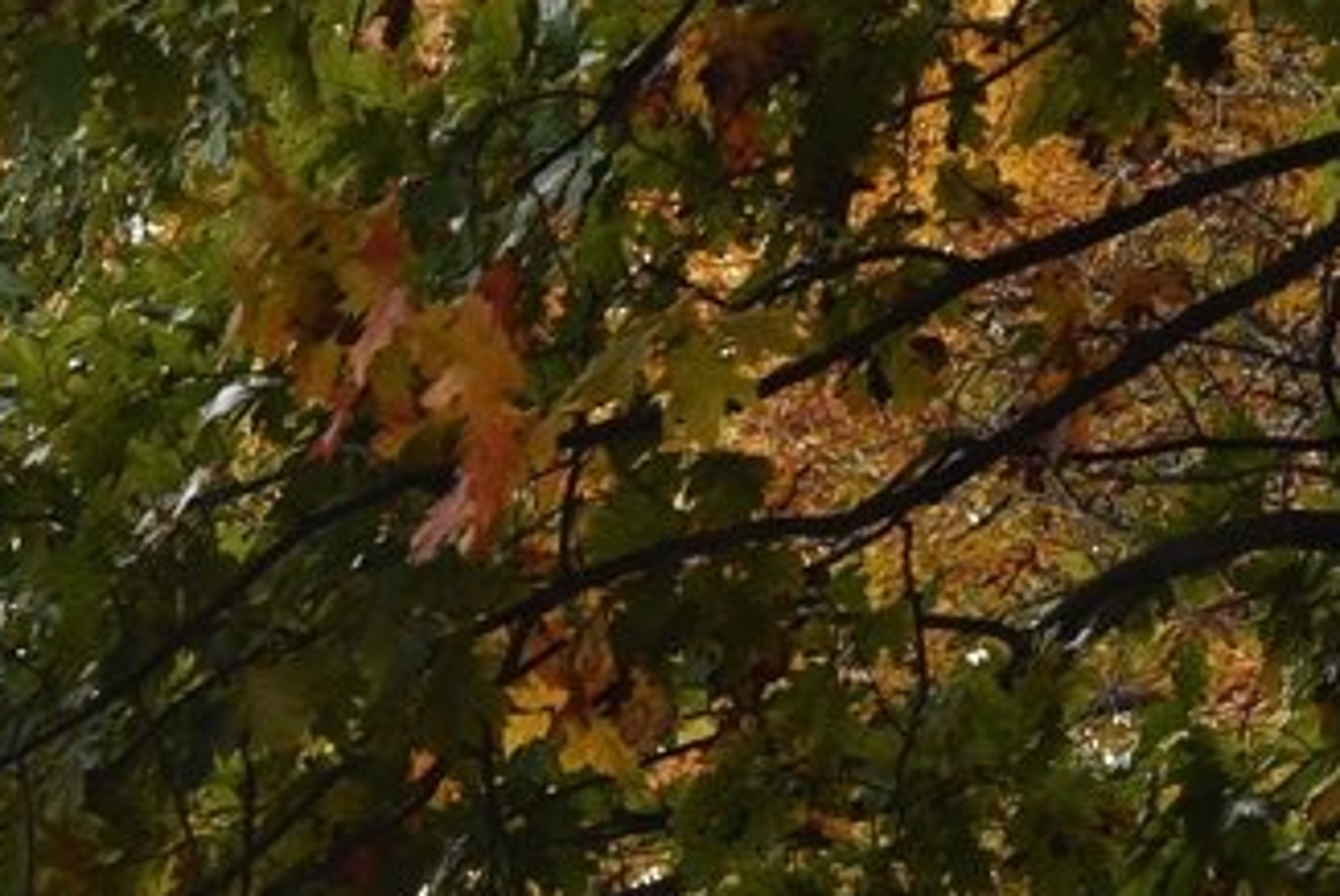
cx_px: -2849
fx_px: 11996
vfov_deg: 4.2
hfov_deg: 5.9
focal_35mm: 322
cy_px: 1743
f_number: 4.5
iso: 800
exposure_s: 1/400
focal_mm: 50
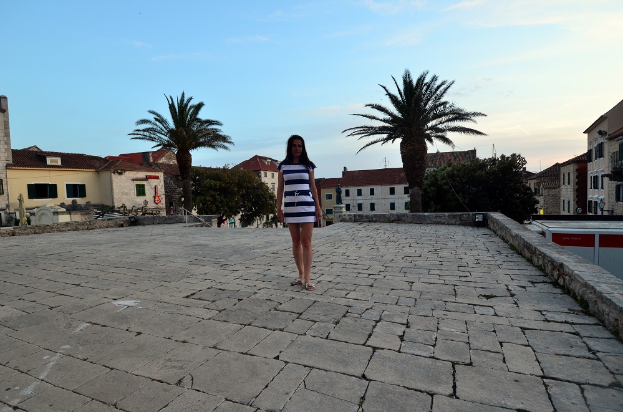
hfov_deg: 90.1
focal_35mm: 18
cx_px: 312
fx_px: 311
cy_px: 206
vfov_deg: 67.1
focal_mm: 12
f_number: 6.3
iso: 800
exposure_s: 1/160
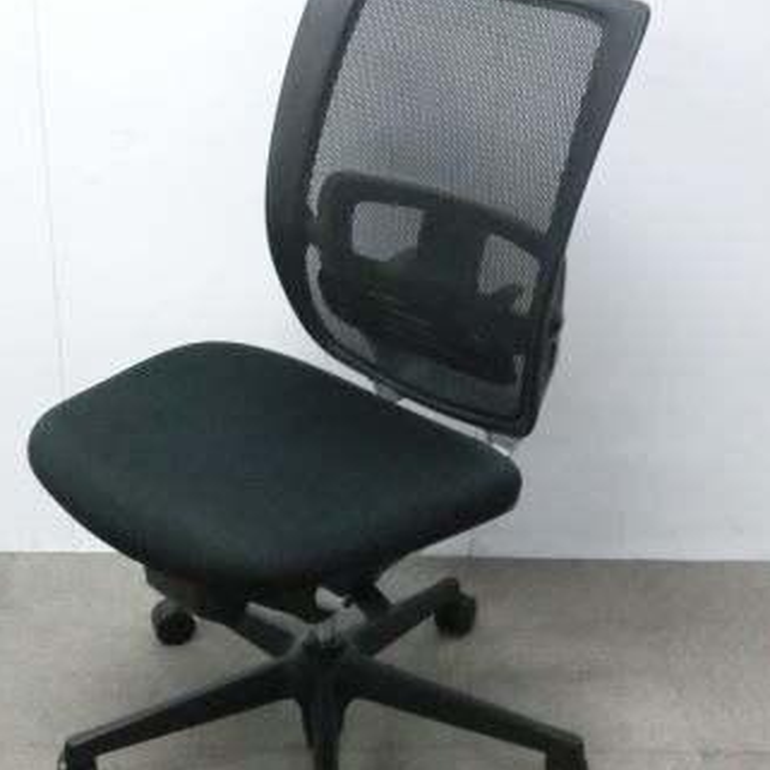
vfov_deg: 25.7
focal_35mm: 67
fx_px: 1686
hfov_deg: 25.7
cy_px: 396
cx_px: 321
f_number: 3.9
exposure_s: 1/30
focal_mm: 6.9
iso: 800
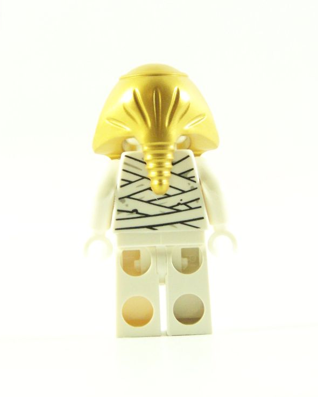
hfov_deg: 10.9
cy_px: 197
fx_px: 1671
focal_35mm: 142
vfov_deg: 13.6
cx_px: 164
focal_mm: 17.5
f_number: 3.6
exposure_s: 1/60
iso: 400
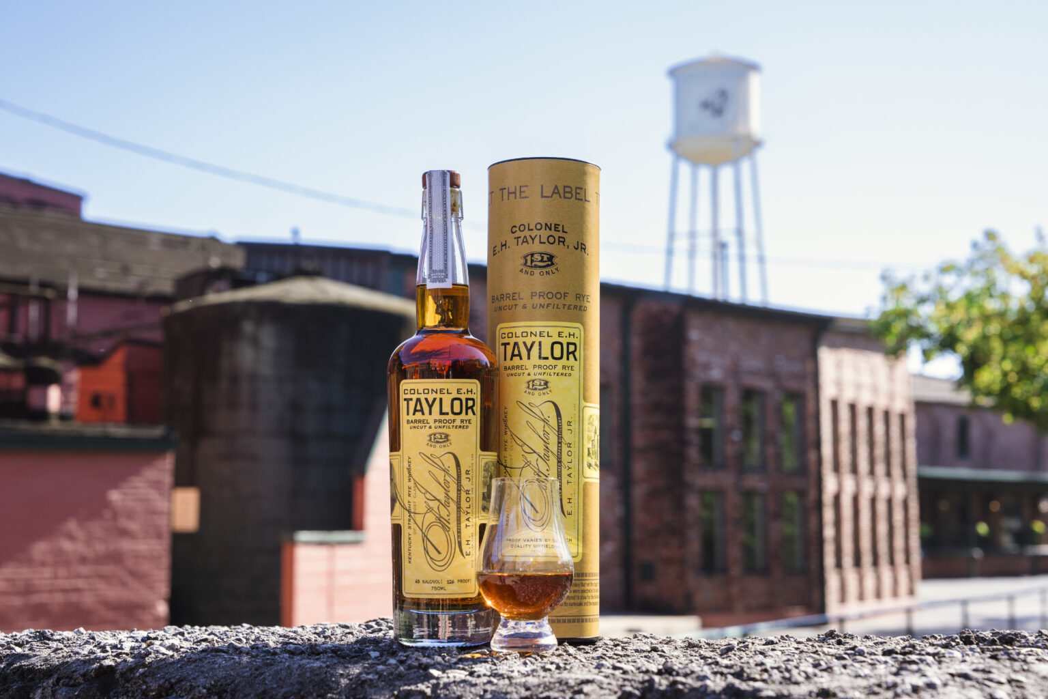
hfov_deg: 33.9
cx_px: 524
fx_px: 1717
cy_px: 350
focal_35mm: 59
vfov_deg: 23.0
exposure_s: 1/320
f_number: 7.1
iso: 500
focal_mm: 59
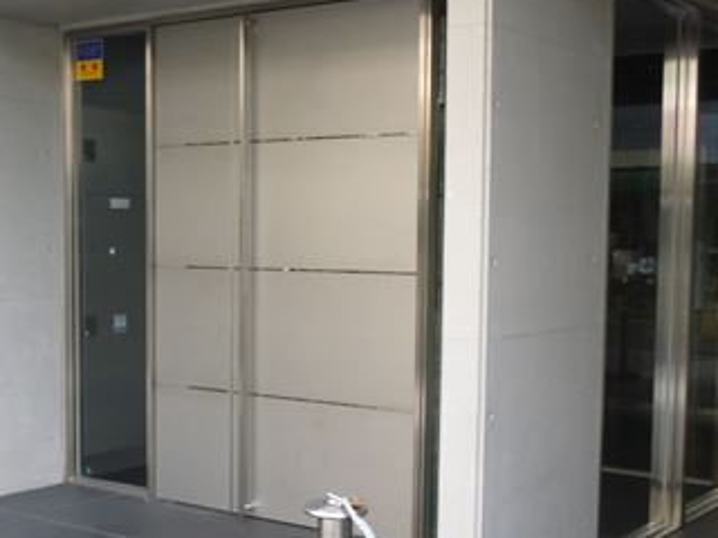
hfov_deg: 34.3
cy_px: 343
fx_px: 1162
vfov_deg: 26.0
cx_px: 305
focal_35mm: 56
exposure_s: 1/60
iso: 160
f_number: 3.1
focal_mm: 5
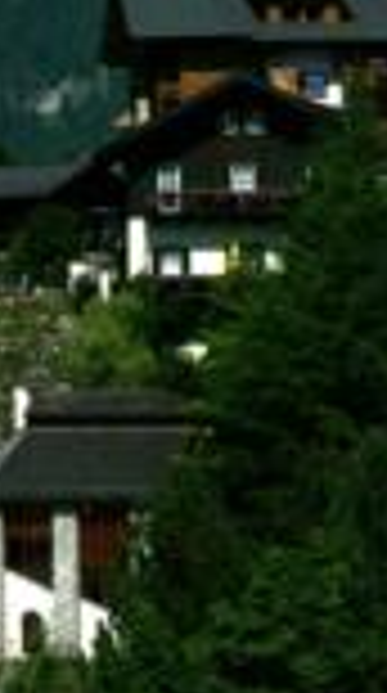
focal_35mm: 281
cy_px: -176
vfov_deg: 7.6
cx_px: -302
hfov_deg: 4.3
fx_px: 5155
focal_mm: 22.5
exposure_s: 1/1300
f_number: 8
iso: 100
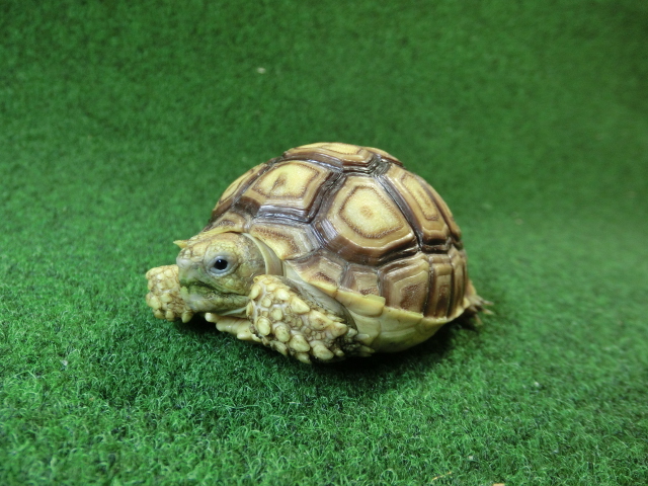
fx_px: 524
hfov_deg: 63.4
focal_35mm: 28
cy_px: 243
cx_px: 324
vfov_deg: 49.7
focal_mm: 5
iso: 320
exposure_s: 1/60
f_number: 3
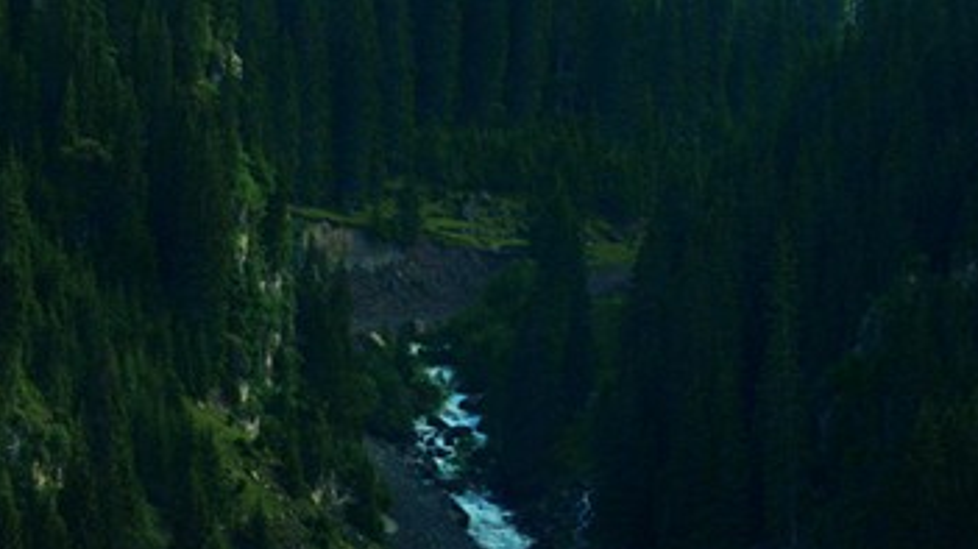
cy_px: 389
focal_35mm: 597
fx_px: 15474
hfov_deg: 3.6
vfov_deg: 2.0
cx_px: 8
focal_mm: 200
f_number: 16
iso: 1000
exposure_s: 1/125
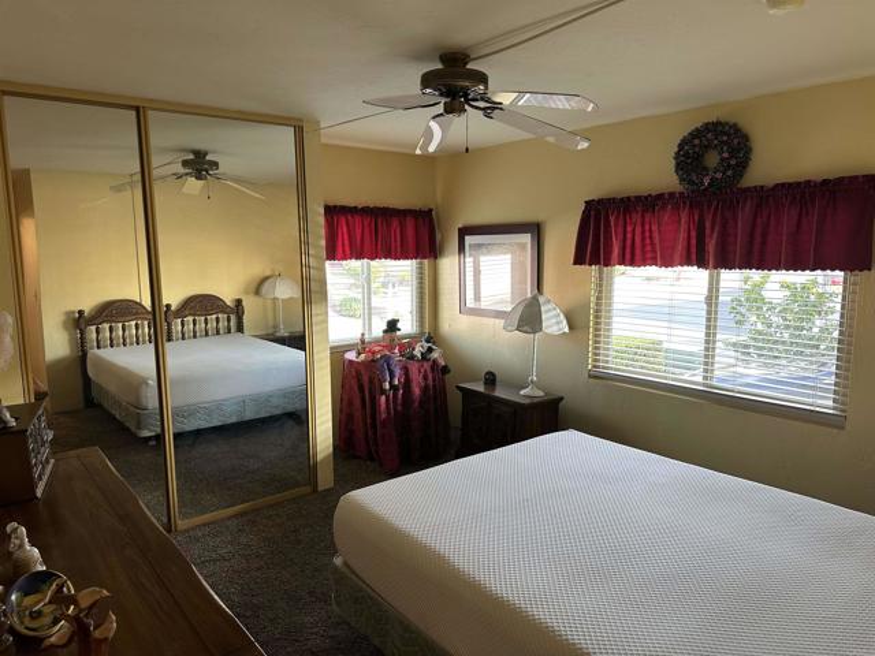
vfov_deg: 56.8
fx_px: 607
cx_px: 438
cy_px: 328
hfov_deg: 71.6
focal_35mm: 24
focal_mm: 6.86
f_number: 1.78
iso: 125
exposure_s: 1/60
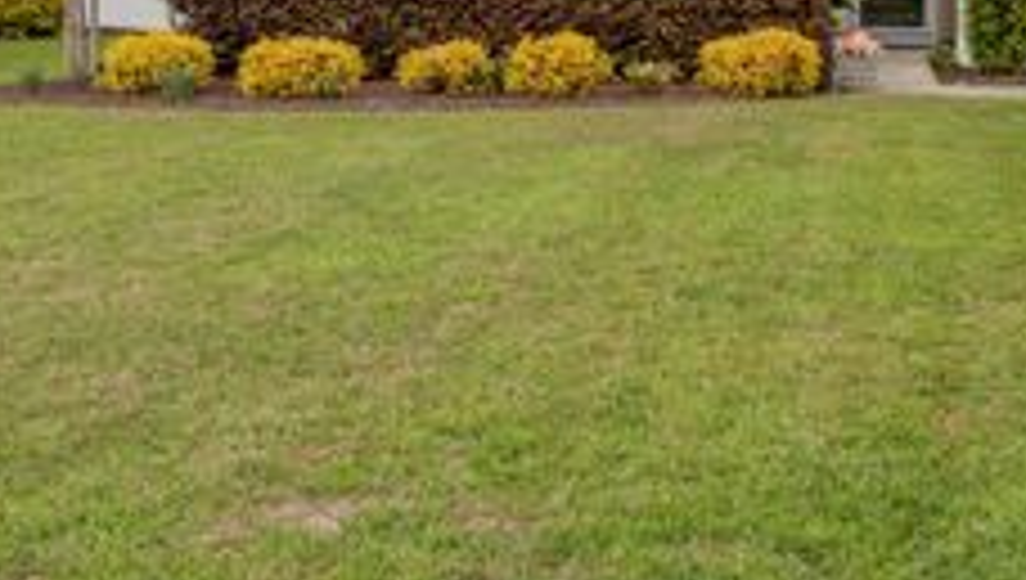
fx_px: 1498
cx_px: 886
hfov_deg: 35.9
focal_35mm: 55
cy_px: -29
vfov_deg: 21.0
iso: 100
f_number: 8
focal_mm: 16
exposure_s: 1/320
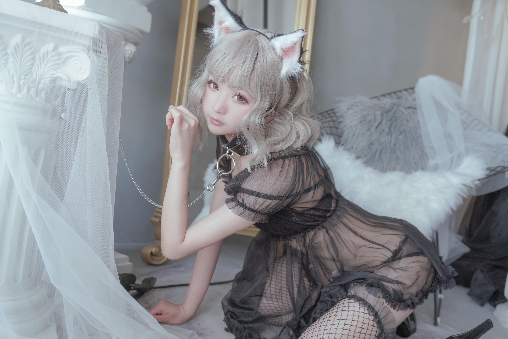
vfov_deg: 37.9
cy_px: 170
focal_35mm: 35
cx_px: 254
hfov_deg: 54.4
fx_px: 494
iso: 400
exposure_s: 1/60
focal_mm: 35
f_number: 4
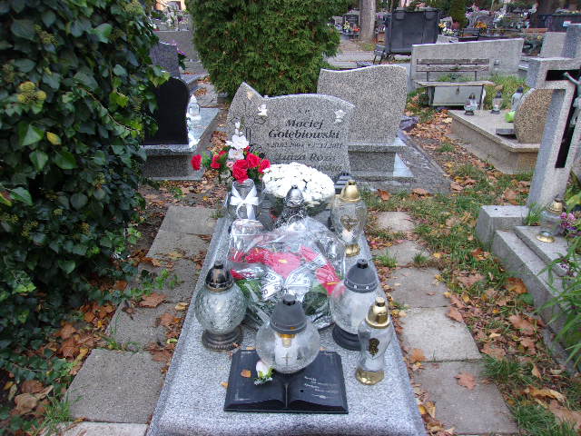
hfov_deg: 65.3
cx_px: 290
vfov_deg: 51.4
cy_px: 218
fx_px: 453
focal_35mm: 27
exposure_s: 1/34
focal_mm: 4.9
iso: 89
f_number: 3
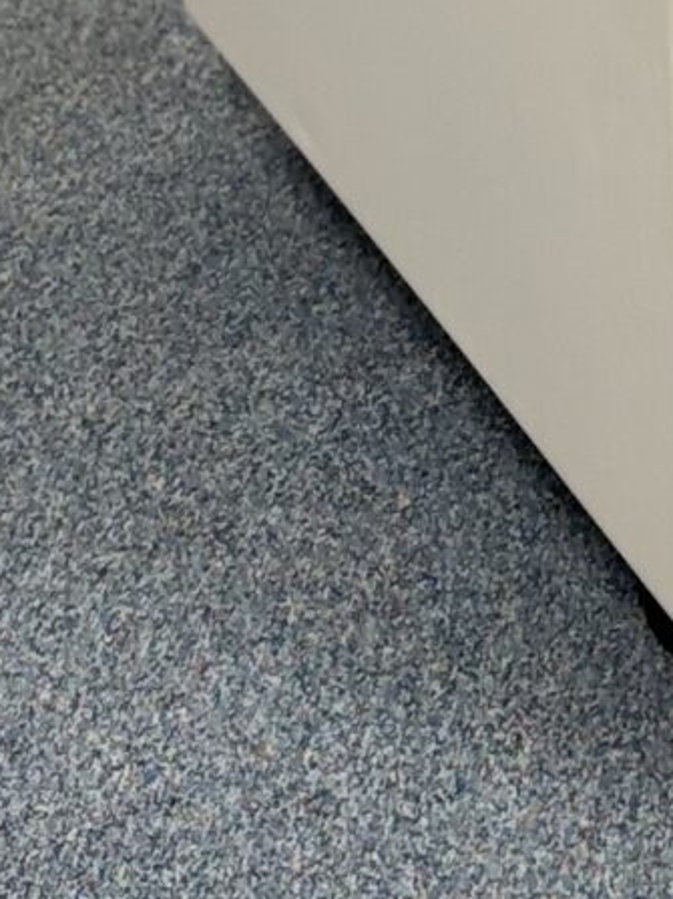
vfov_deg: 12.4
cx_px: 954
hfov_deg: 9.7
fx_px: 3864
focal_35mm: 149
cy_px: -581
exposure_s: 1/122
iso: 100
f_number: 1.6
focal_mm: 5.96
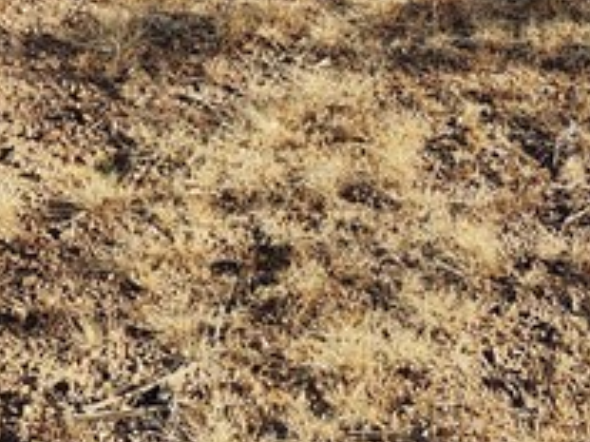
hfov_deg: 17.1
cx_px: 516
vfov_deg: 11.6
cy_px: -453
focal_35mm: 114
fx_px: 1942
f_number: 1.8
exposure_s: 1/1008
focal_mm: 6.4
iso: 12
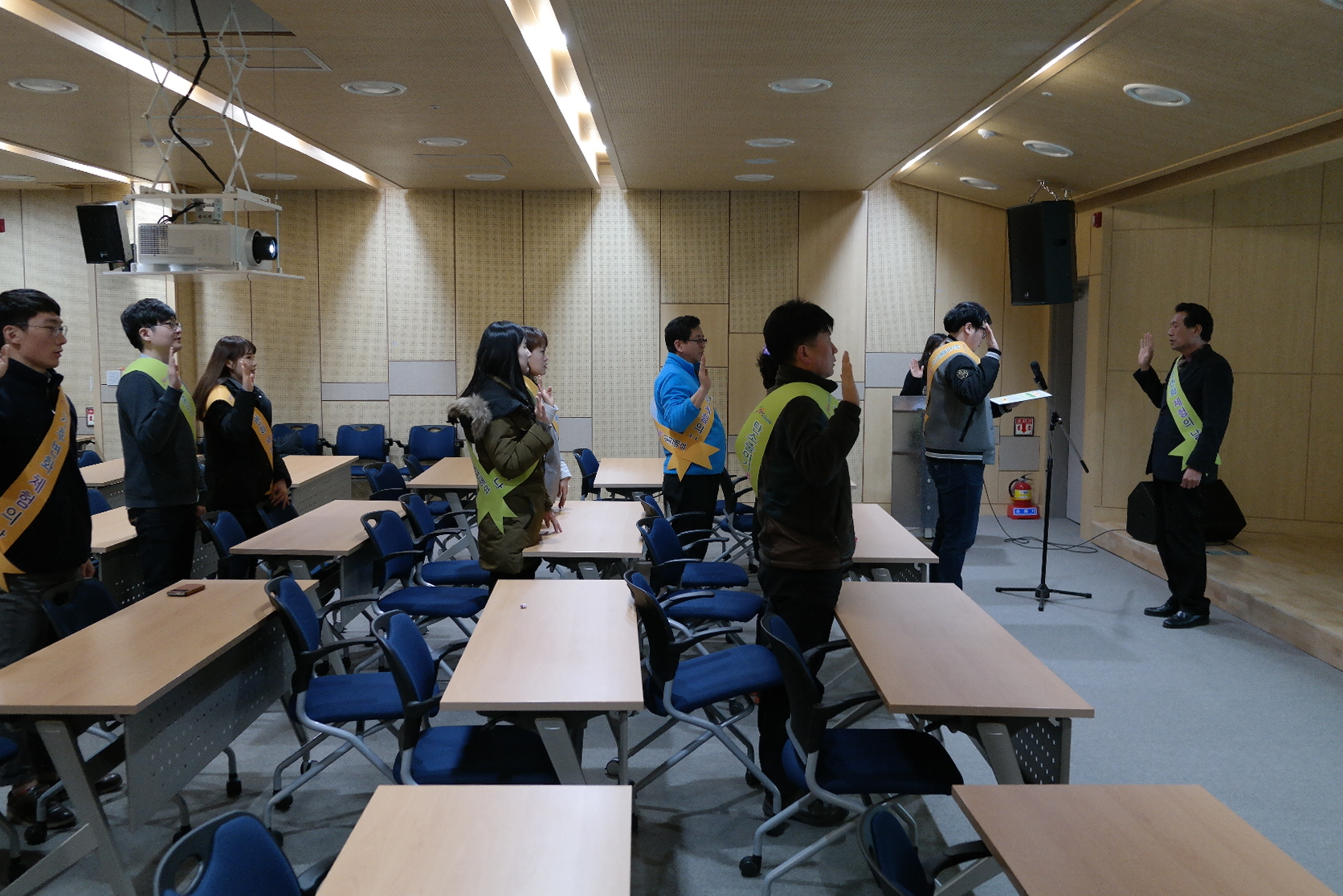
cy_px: 443
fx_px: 1156
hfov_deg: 60.3
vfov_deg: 42.3
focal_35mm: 31
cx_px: 669
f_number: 3.5
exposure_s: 1/40
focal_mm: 20
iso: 800
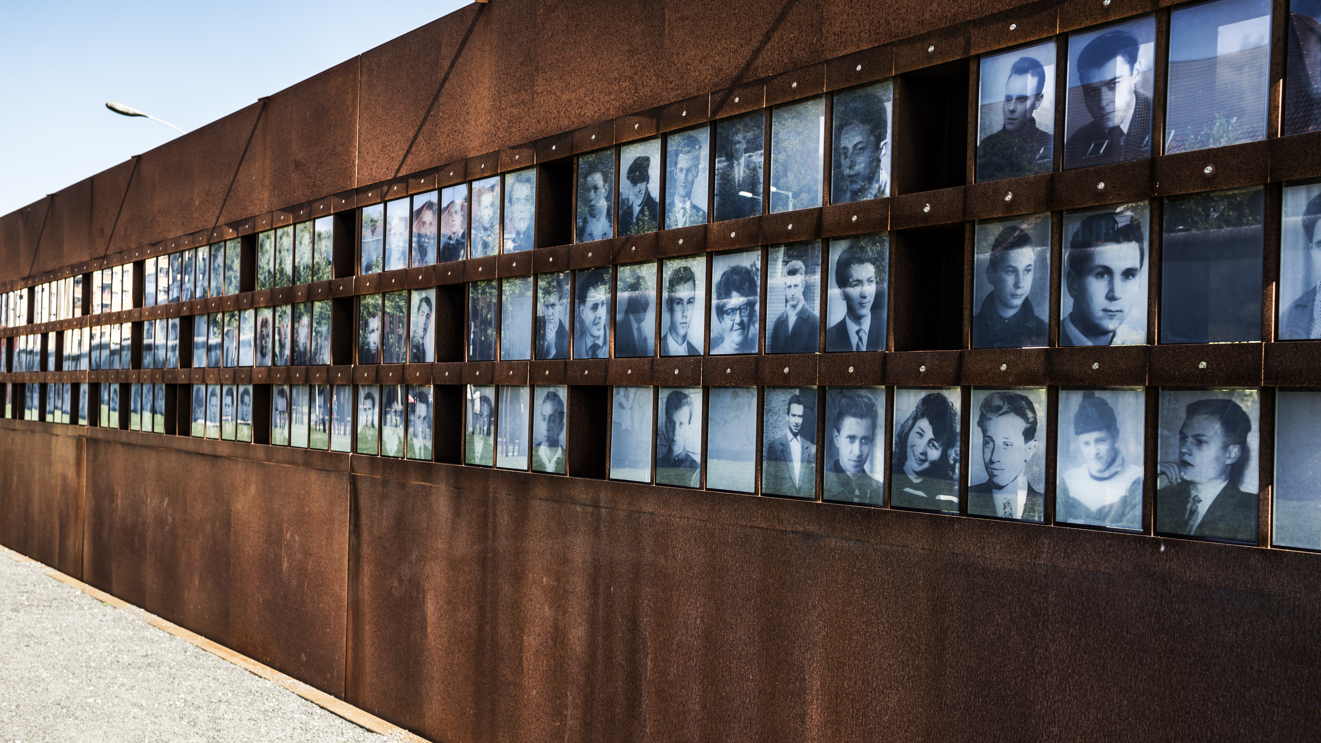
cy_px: 397
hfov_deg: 52.8
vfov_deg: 31.2
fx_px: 1331
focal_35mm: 38
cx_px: 657
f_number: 4.5
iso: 100
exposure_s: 1/160
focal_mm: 24
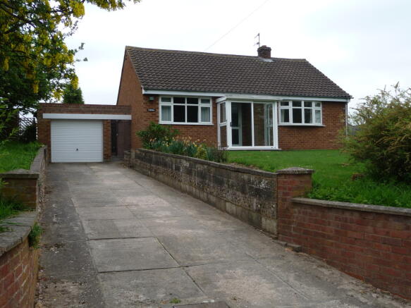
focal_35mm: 38
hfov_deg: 49.0
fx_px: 451
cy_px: 154
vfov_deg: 37.7
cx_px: 206
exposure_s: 1/500
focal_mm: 6.3
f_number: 3.8
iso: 100
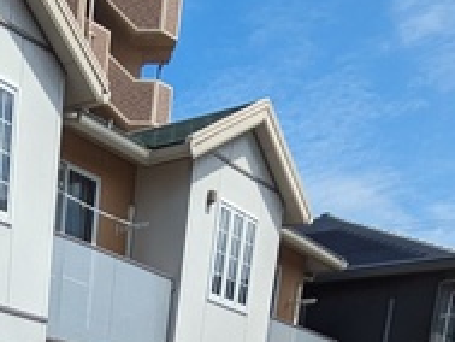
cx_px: -83
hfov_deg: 24.9
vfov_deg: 15.0
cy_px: 759
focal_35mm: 71
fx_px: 934
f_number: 2.2
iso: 46
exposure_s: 1/1414
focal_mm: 1.83
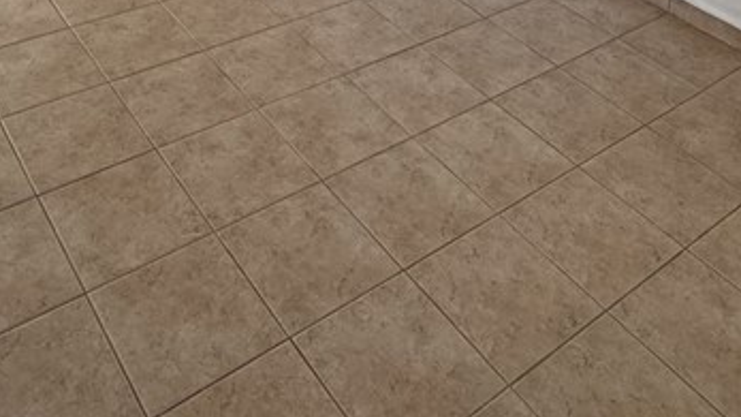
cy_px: -370
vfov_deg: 19.0
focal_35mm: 45
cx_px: 318
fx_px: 884
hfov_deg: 45.4
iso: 250
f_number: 2.2
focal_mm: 2.22
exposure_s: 1/99
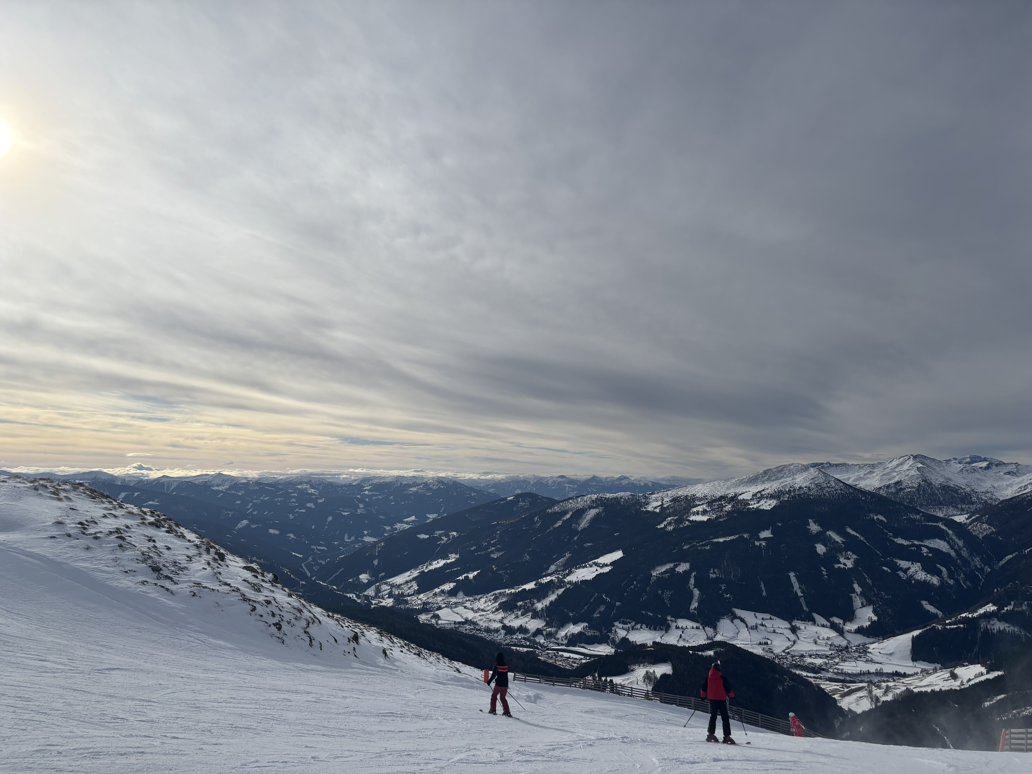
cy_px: 387
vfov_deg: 53.1
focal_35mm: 26
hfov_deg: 67.3
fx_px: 775
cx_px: 516
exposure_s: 1/13889
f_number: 1.6
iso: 50
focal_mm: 5.96
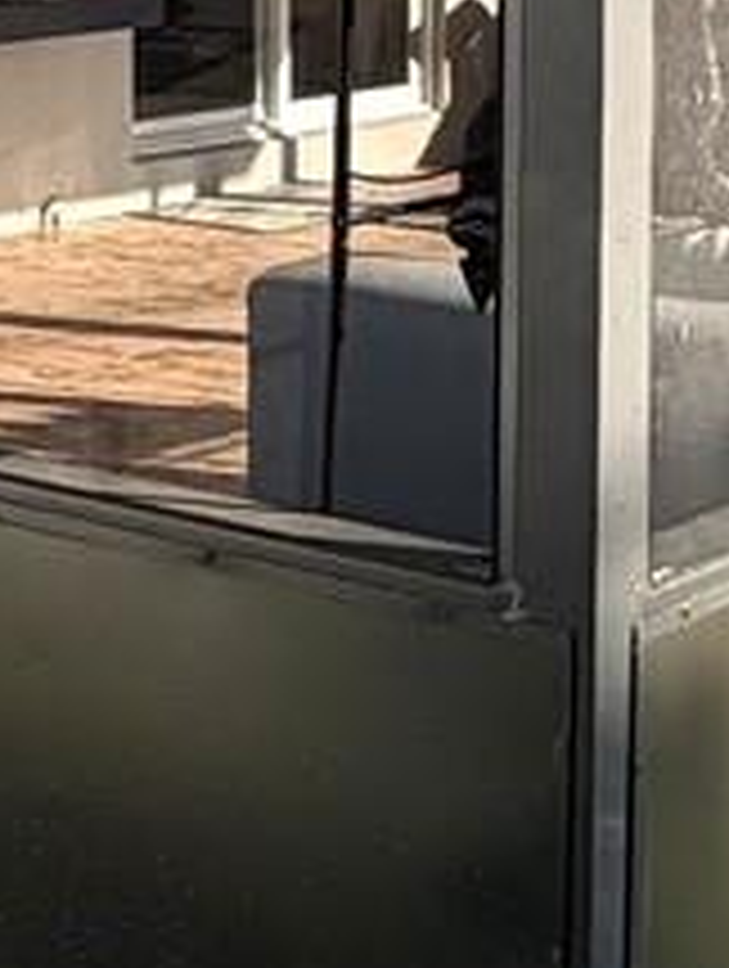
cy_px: -81
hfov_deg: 13.9
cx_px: -94
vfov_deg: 18.2
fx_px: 2912
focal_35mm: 104
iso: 40
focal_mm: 2.22
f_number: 2.2
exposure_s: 1/651
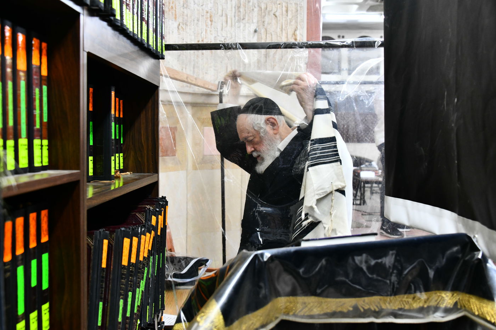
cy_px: 165
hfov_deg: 46.4
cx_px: 248
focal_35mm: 42
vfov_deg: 31.9
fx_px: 579
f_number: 5.6
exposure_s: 1/100
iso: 1600
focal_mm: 42
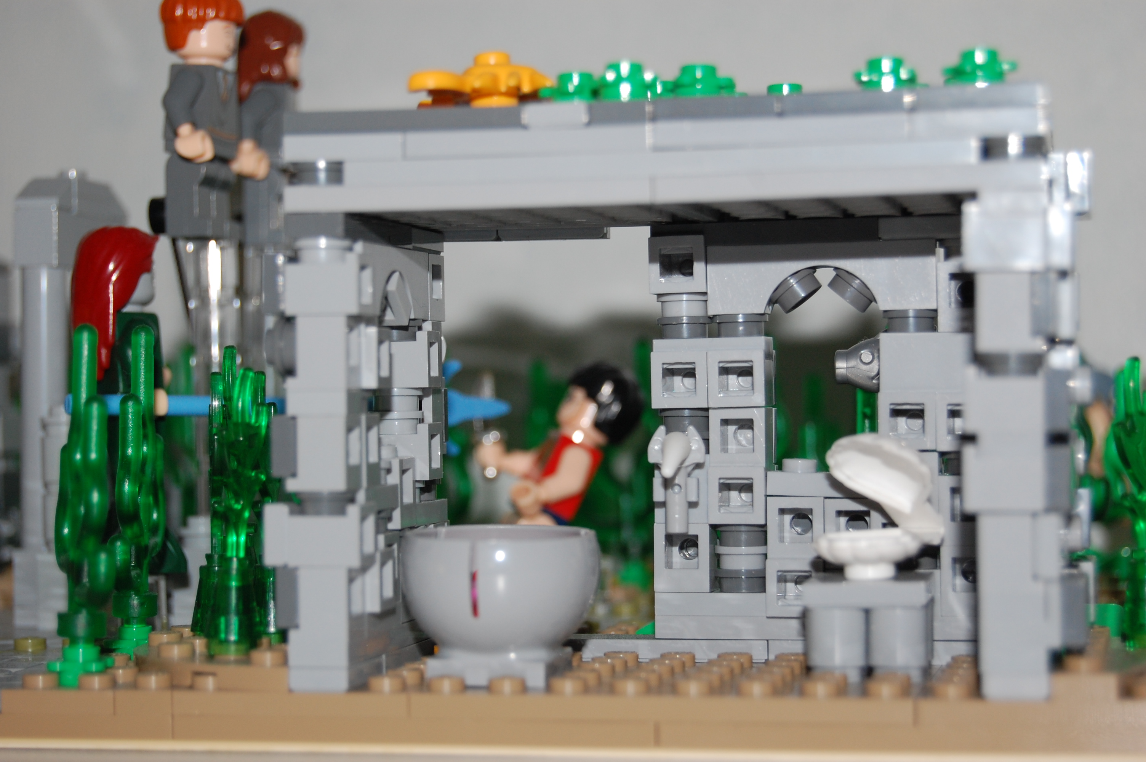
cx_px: 573
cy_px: 381
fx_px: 2624
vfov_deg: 16.5
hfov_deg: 24.6
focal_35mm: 82
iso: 400
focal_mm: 55
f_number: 5.6
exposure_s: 1/60
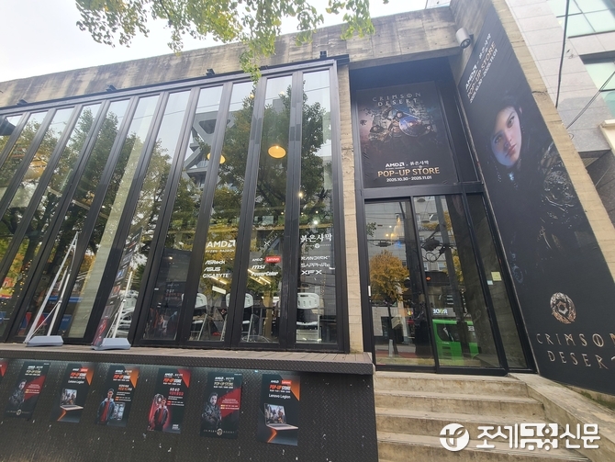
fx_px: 231
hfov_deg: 106.2
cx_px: 308
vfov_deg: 90.0
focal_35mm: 13
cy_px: 231
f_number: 2.2
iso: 64
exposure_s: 1/60
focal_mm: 2.2
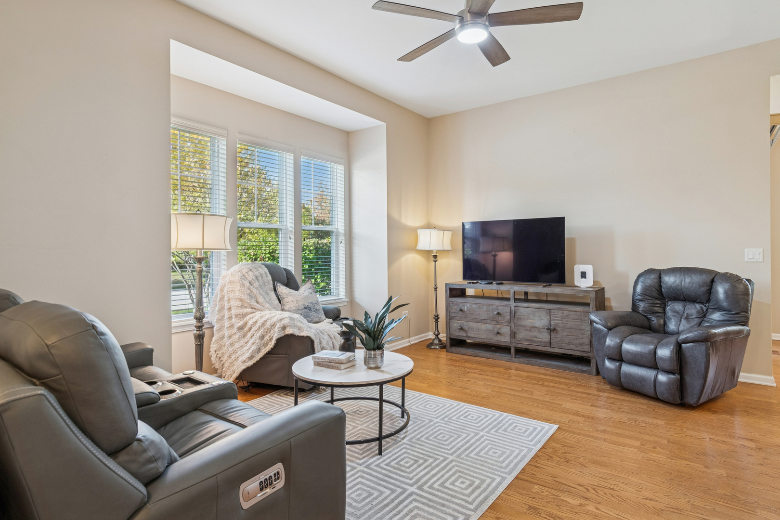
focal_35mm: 18
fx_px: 390
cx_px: 390
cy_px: 260
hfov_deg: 90.0
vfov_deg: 67.4
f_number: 8
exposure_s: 1/15
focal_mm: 12
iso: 250
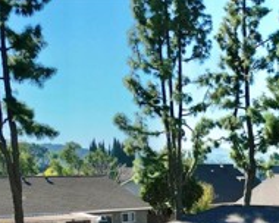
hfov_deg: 23.7
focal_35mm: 79
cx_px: 228
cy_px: 346
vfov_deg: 17.3
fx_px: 652
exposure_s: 1/4000
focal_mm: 6.72
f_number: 1.7
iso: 130
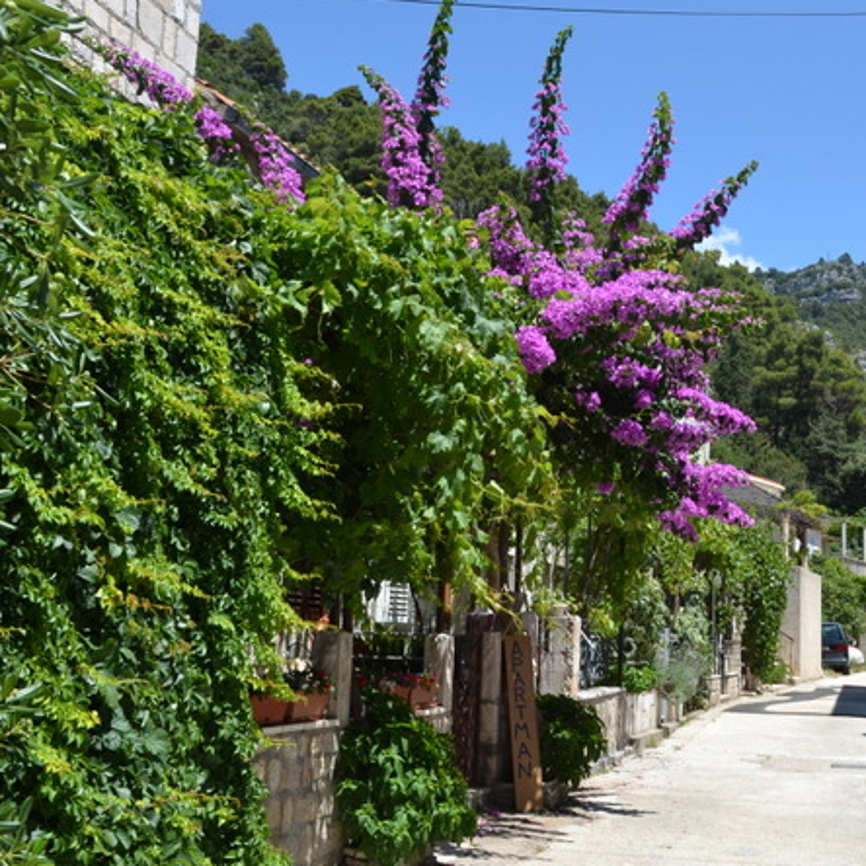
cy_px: 357
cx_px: 595
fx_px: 1302
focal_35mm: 46
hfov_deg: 36.3
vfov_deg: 36.7
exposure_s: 1/200
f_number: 7.1
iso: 100
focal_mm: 20
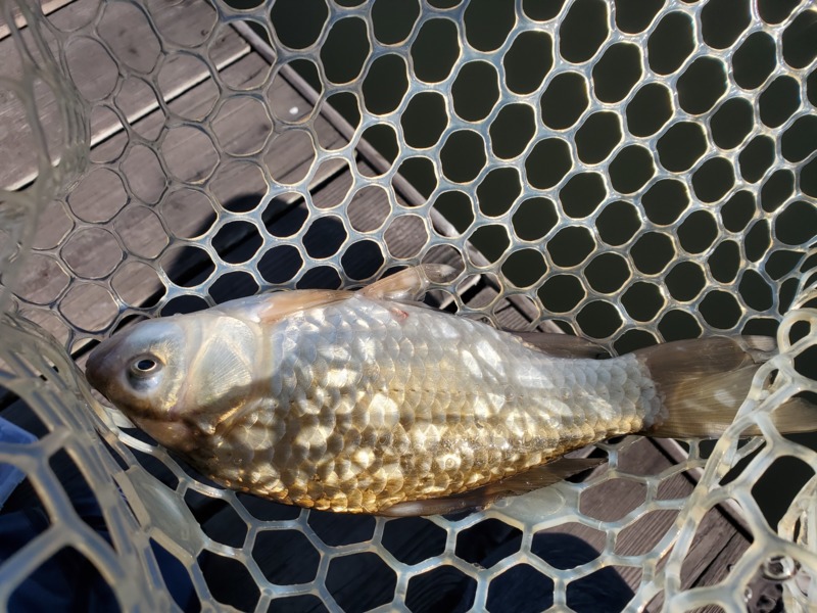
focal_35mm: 26
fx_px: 614
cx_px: 408
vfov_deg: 53.1
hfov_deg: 67.3
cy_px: 306
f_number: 2.4
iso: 50
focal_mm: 4.3
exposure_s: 1/986
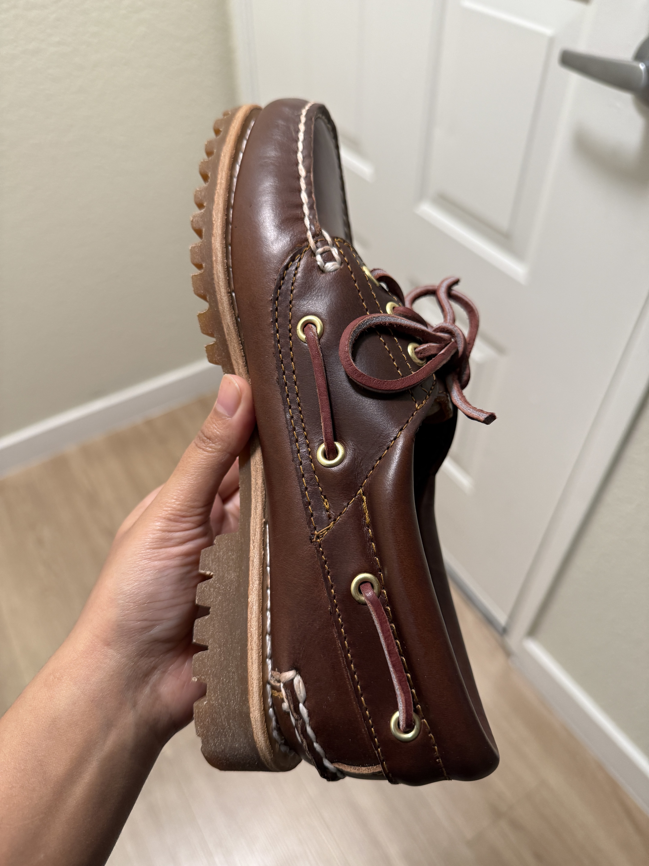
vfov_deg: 71.6
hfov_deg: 56.8
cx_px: 324
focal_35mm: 24
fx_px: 600
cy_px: 433
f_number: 1.78
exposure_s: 1/60
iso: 250
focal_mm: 6.76
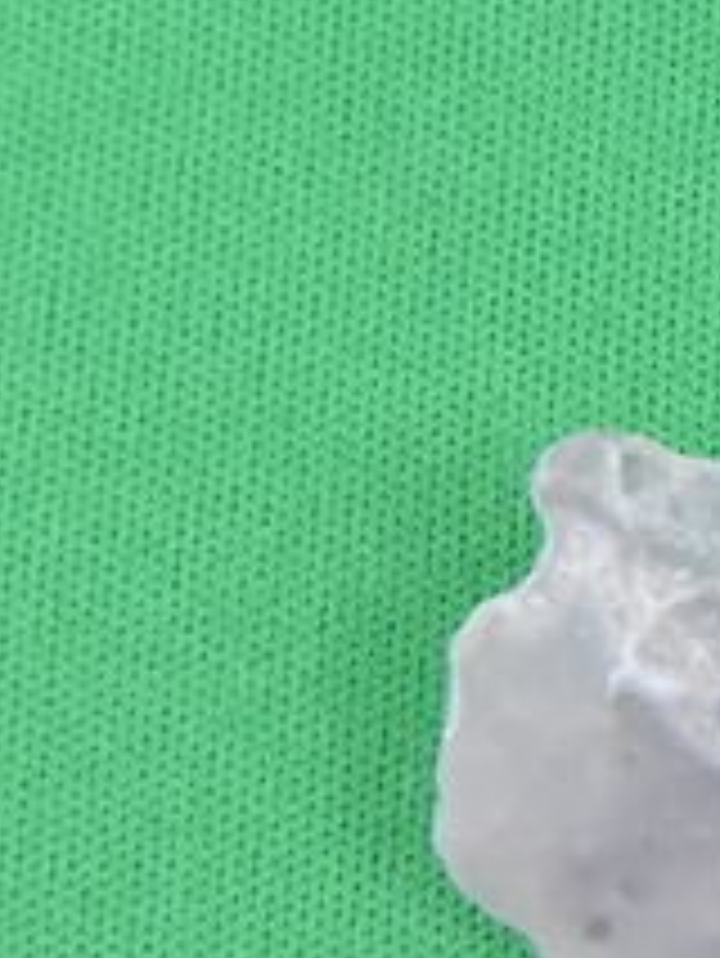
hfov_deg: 12.0
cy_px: 324
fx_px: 3020
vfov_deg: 18.0
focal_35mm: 109
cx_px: 1478
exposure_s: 1/125
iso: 800
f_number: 3.5
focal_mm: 5.4
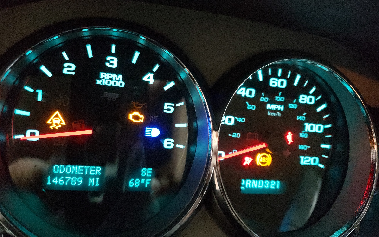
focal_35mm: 28
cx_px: 189
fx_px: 289
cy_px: 116
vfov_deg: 44.5
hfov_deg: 66.5
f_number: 1.5
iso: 1320
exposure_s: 1/24
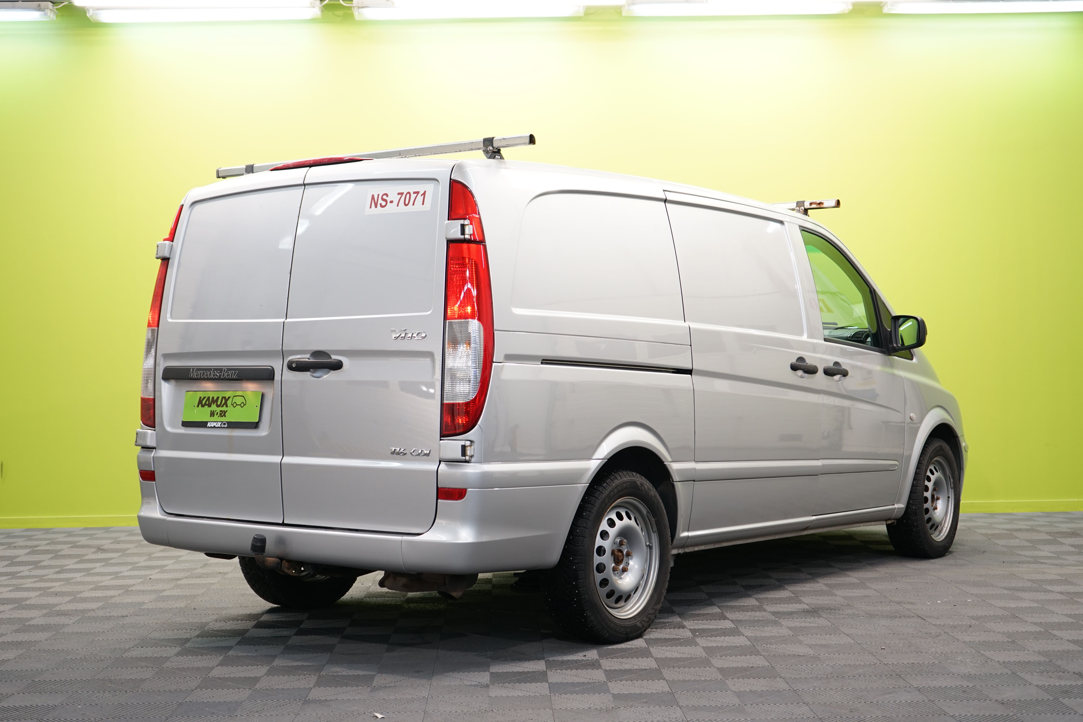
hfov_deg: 40.3
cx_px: 542
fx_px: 1474
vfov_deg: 27.5
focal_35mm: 49
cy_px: 361
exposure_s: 1/30
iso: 500
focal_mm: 49
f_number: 4.5
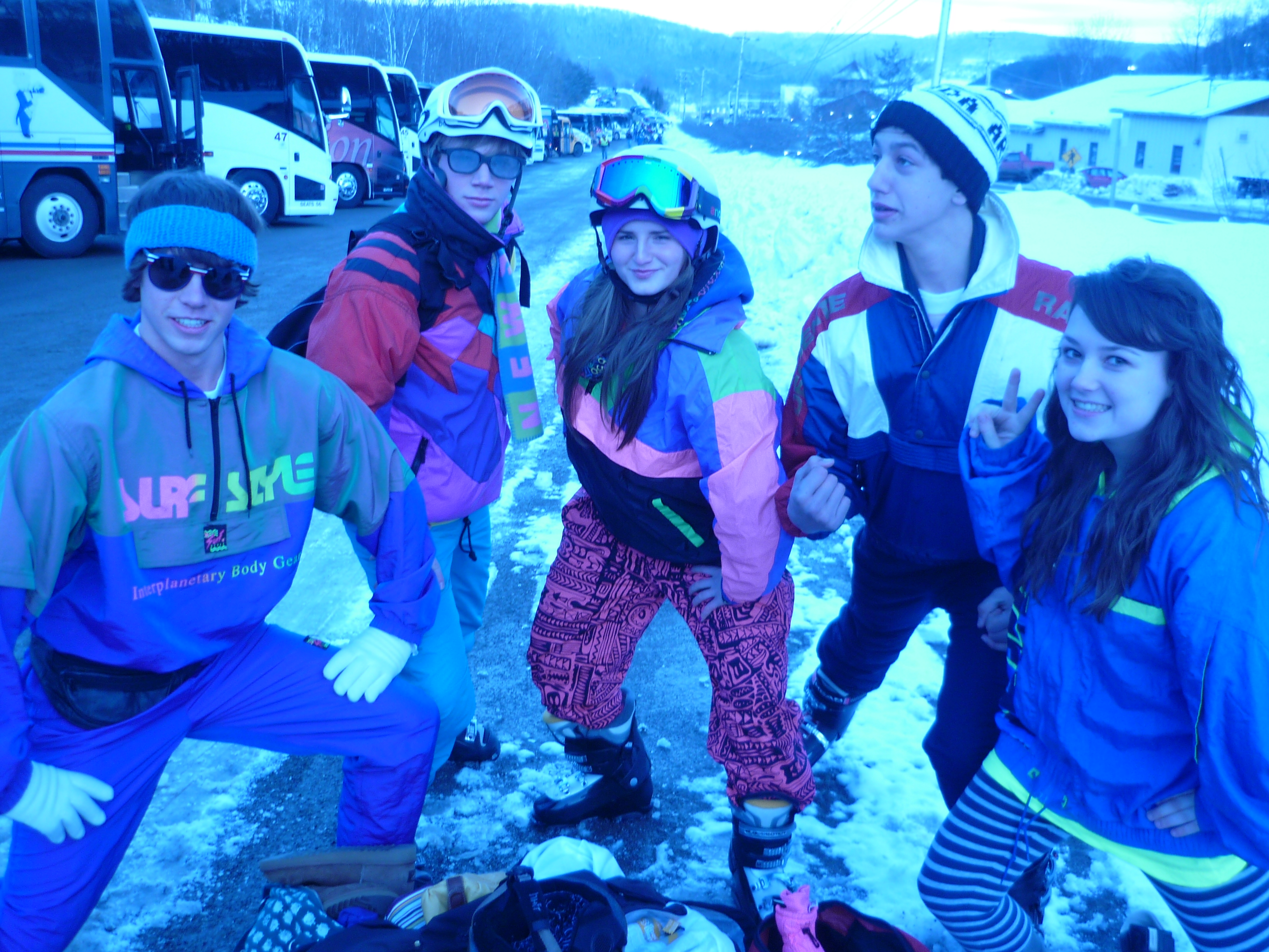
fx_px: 1210
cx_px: 634
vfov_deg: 42.9
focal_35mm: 33
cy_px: 476
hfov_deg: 55.4
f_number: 2.8
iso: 100
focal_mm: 5.5
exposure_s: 1/80
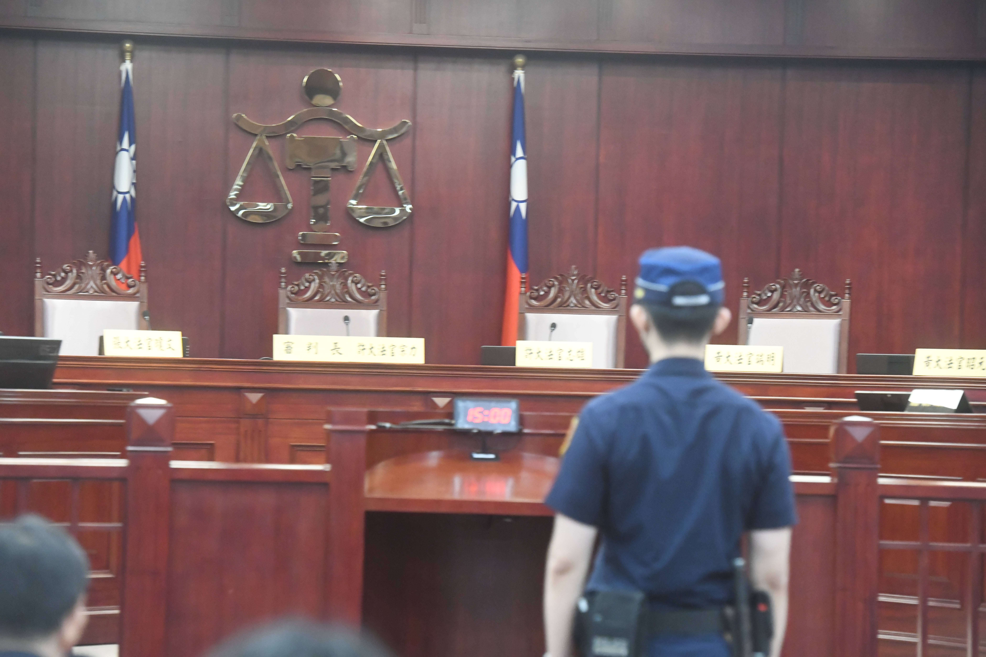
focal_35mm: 165
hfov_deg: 12.5
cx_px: 493
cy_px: 328
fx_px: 4519
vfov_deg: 8.3
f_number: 5.6
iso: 10000
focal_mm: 165
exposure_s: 1/160
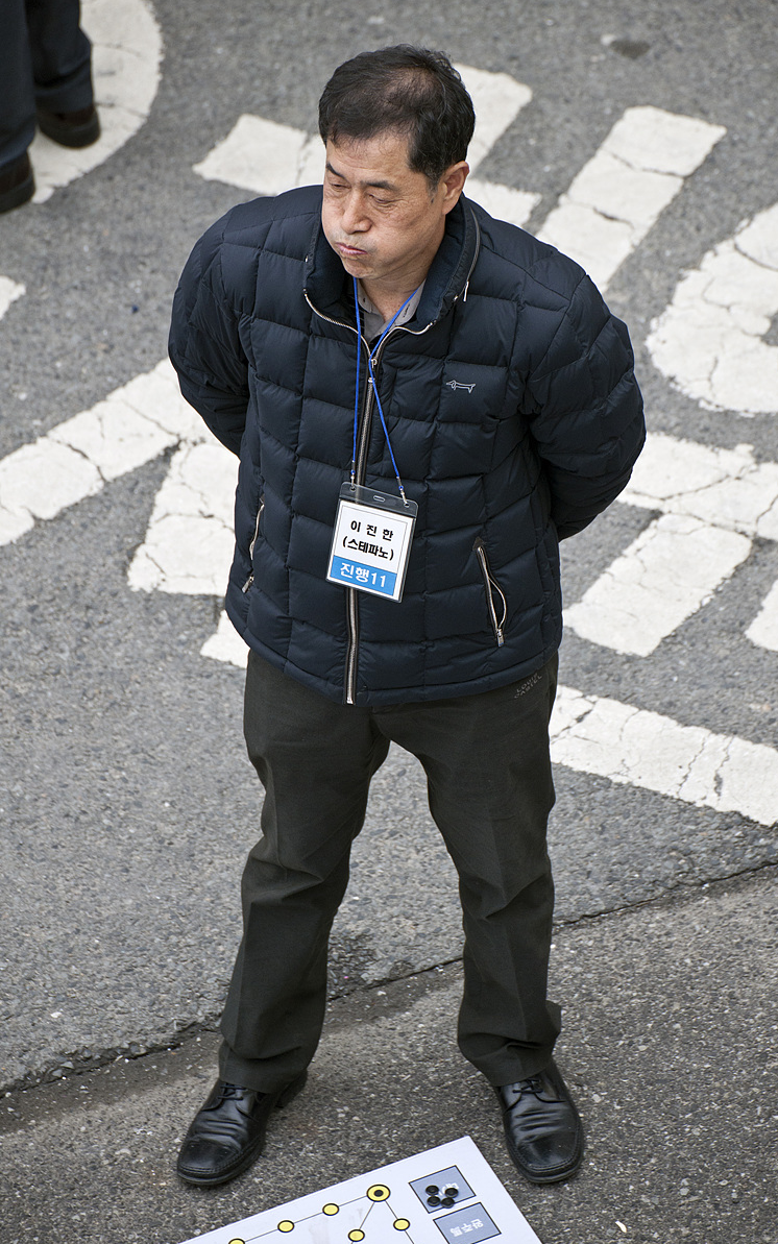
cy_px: 624
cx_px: 392
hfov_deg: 5.3
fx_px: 8342
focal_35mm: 246
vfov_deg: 8.5
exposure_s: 1/320
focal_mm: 240
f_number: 6
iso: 400
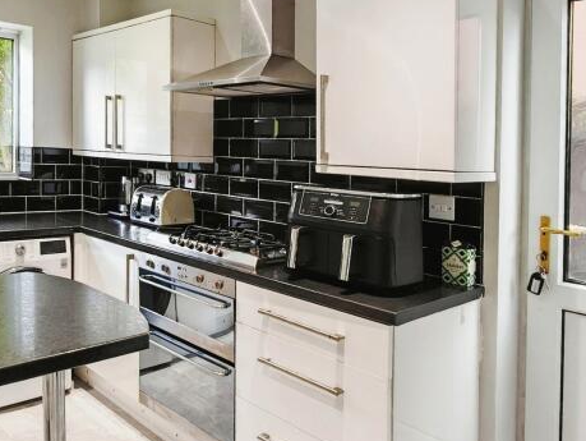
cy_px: 275
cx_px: 137
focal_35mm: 29
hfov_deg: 58.0
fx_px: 491
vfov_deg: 47.8
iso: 640
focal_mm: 1.82
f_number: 2
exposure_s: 1/33
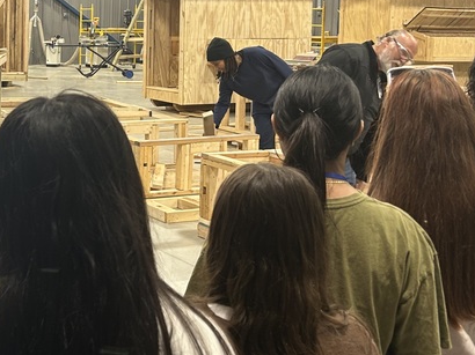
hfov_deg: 28.4
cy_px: 84
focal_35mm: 65
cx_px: 28
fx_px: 891
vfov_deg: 22.3
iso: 80
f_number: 1.5
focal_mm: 5.7
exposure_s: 1/60
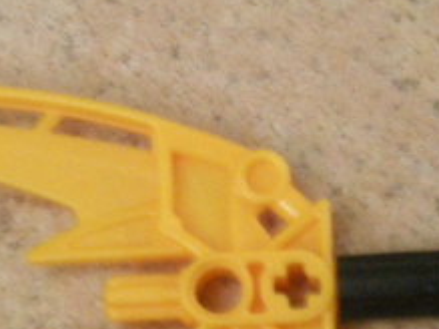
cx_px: 465
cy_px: 263
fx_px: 2193
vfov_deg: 8.6
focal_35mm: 173
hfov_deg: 11.3
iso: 400
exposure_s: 1/11.8
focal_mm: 7.9
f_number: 2.8
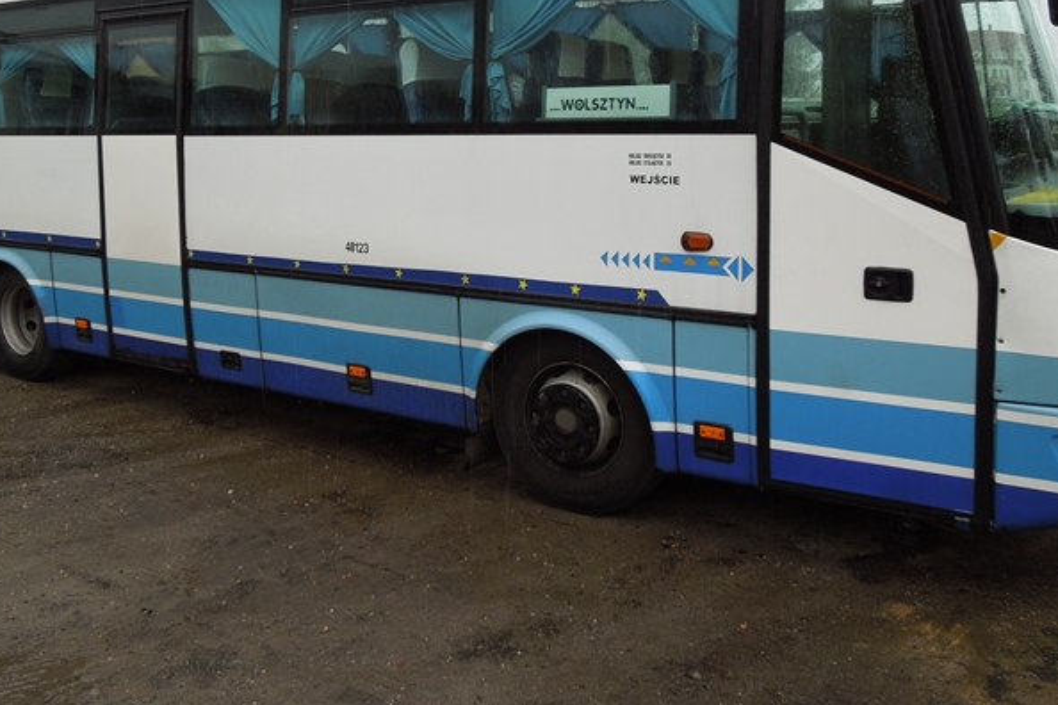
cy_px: 187
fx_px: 1029
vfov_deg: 37.1
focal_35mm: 35
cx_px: 501
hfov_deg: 54.4
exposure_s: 1/125
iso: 110
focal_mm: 4.5
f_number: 3.3
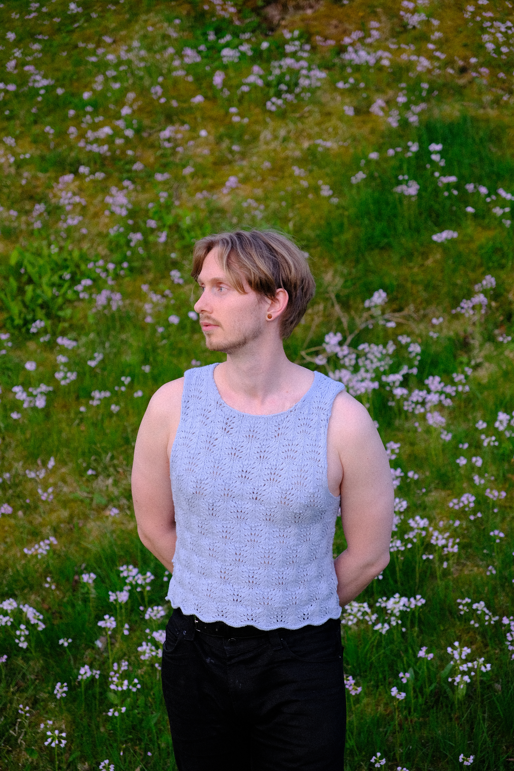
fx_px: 1606
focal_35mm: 75
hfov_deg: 18.2
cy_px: 386
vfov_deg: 27.0
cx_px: 257
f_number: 3.2
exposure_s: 1/210
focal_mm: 50
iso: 320
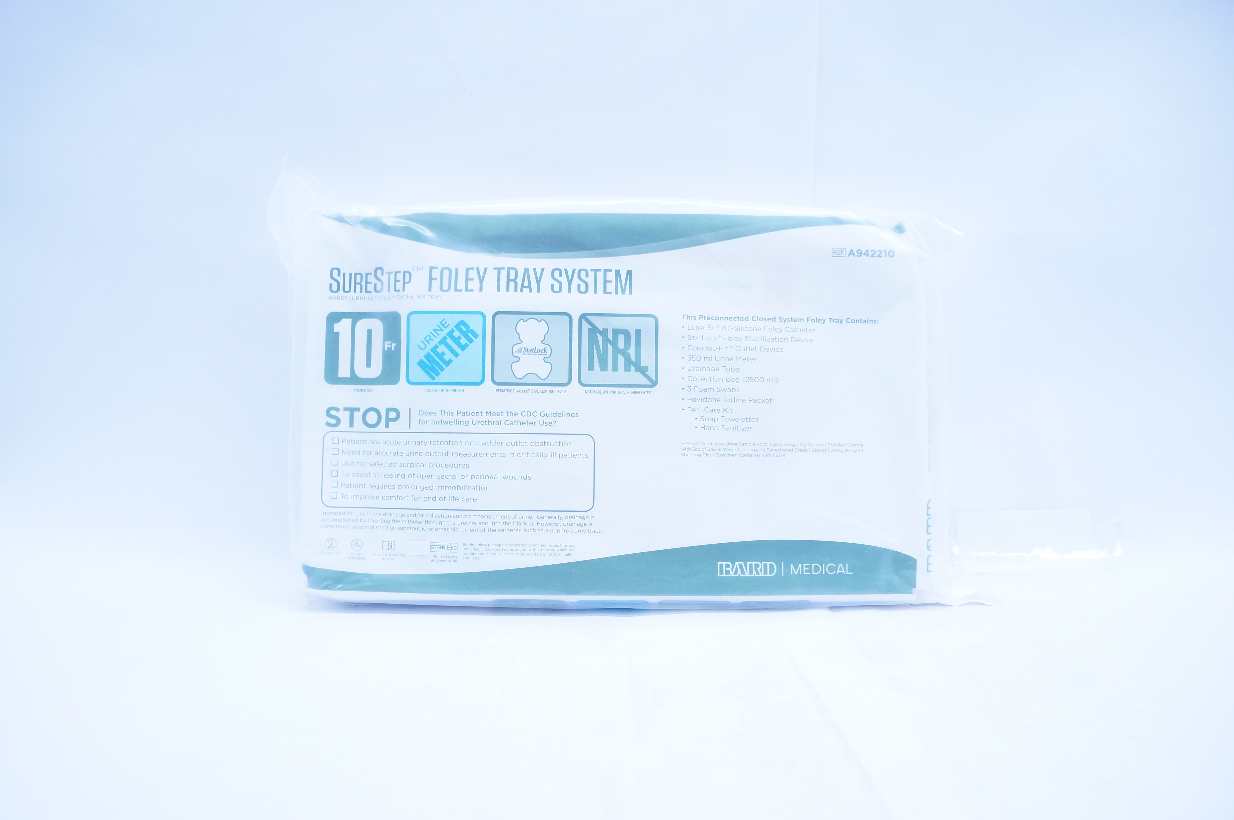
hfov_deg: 67.4
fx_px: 925
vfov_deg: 47.8
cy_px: 410
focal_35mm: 27
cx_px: 617
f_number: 4.5
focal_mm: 18
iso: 800
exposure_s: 1/200
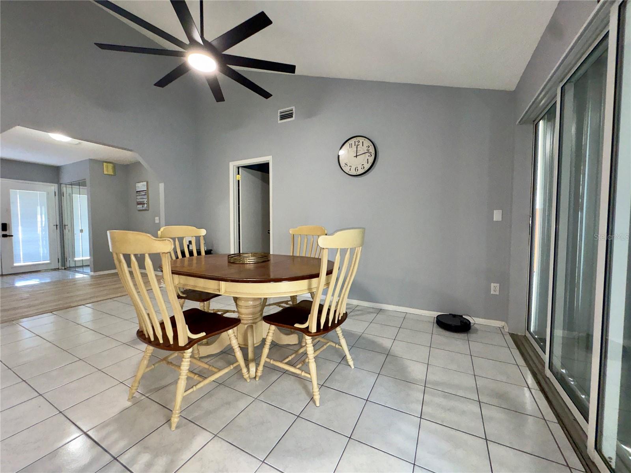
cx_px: 316
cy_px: 236
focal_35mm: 14
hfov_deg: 102.1
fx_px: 255
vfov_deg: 85.7
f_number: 2.2
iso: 640
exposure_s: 1/60
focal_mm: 2.22
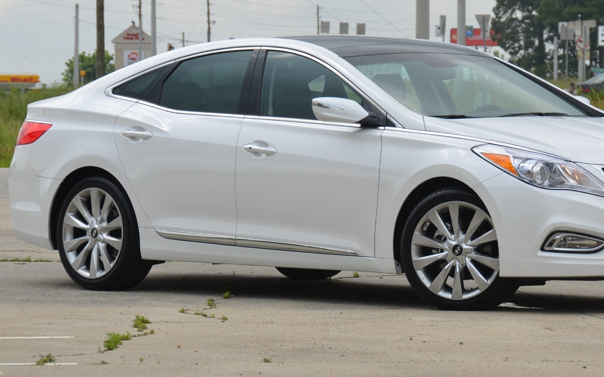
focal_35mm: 255
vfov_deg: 5.2
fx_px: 4194
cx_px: 396
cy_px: 122
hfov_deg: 8.2
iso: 100
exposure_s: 1/250
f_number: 8
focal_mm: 105
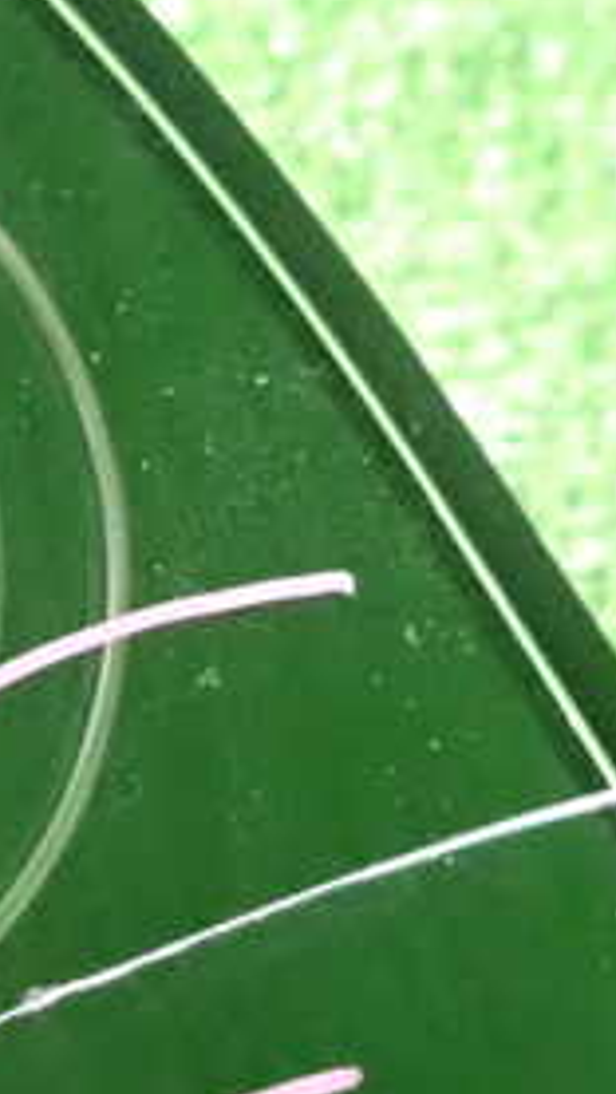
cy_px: 699
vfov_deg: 35.2
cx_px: -126
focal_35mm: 59
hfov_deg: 19.2
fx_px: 1712
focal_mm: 4.5
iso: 5000
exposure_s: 1/800
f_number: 2
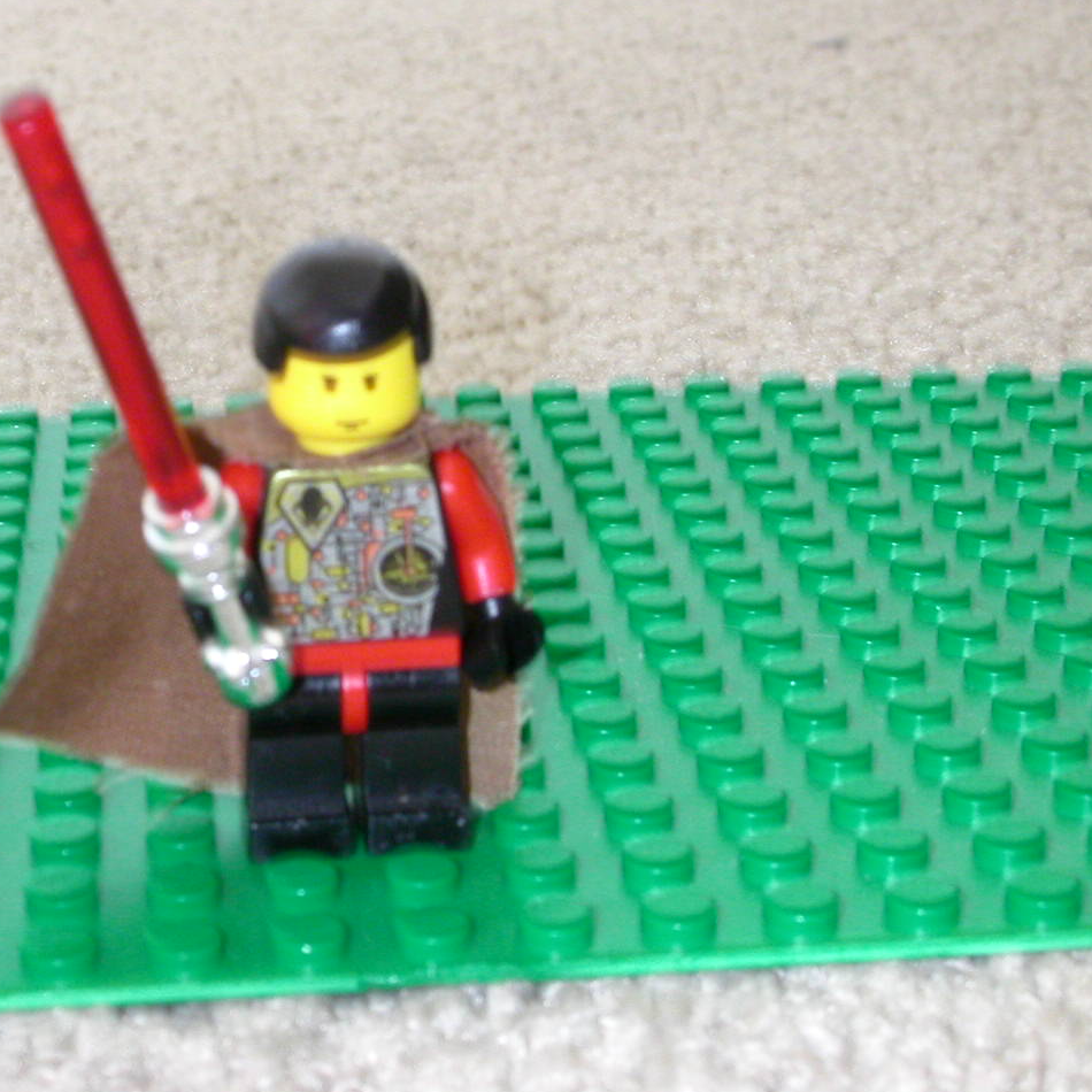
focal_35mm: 81
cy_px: 548
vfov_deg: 21.4
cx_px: 368
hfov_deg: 21.3
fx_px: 2891
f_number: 6.1
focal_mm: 10.4
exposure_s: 1/1.9
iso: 200
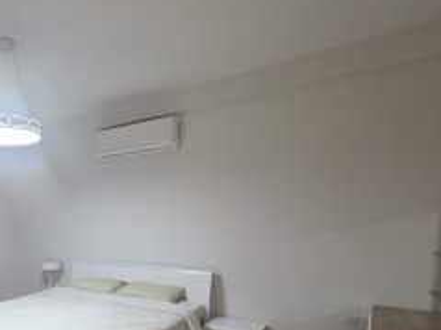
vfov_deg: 52.3
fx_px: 318
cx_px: 66
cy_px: 249
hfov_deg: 61.4
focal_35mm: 25
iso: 250
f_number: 1.9
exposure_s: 1/50
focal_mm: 2.2
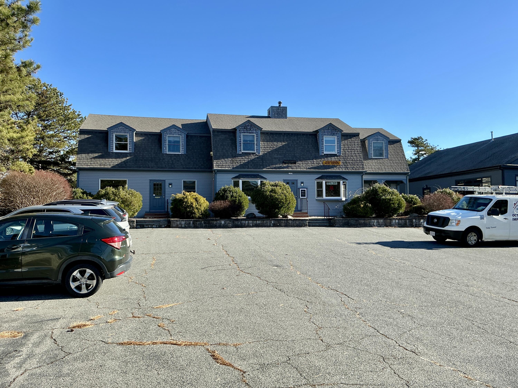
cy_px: 194
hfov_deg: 63.4
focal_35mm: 28
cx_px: 259
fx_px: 419
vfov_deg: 49.7
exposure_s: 1/1144
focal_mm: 3
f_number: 1.8
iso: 25
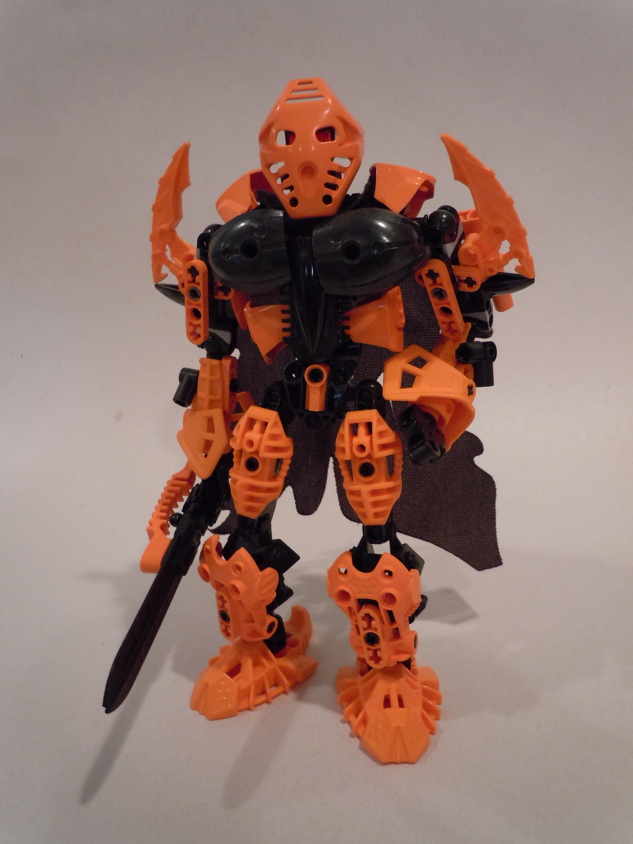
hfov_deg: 49.7
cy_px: 422
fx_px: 683
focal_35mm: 28
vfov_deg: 63.4
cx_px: 316
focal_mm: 5
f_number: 3.7
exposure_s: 1/20
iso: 400
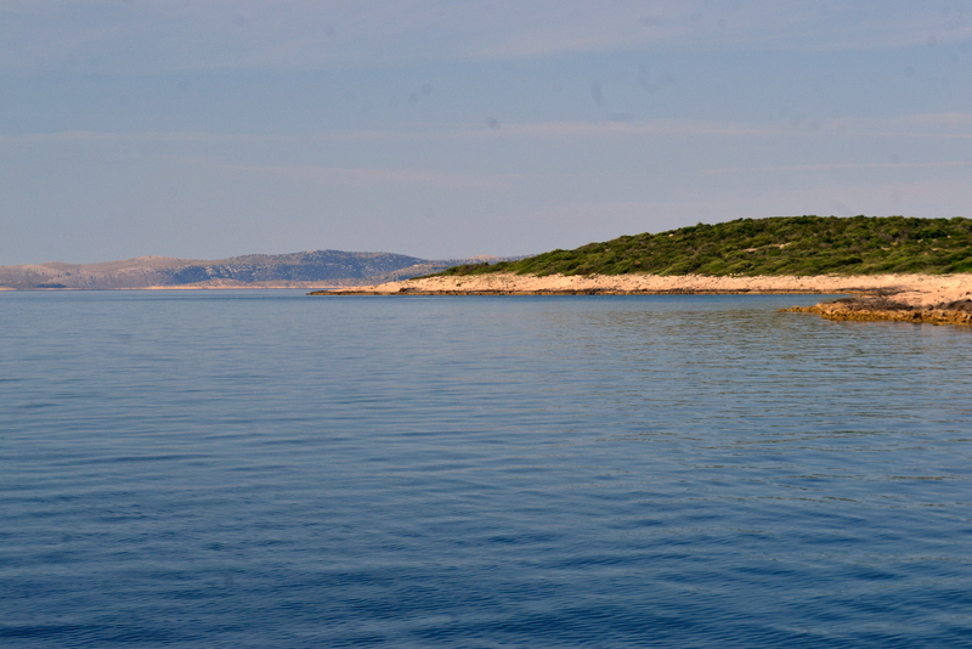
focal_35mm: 82
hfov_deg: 24.6
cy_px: 324
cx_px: 486
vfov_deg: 16.6
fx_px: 2228
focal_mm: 55
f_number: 11
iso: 250
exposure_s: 1/500
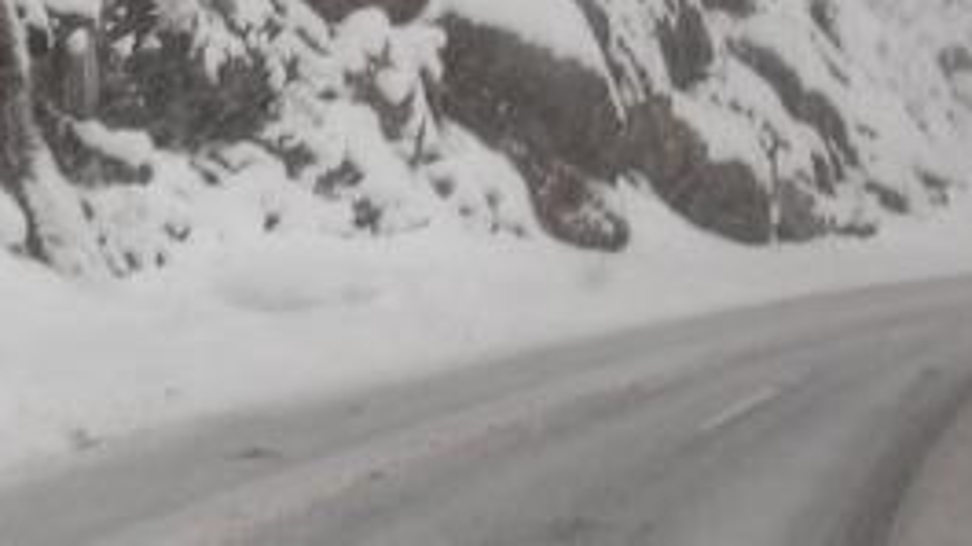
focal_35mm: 125
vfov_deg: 9.6
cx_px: -158
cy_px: 33
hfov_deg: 16.5
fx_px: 3221
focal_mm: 6.3
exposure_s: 1/107
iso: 50
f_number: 3.2
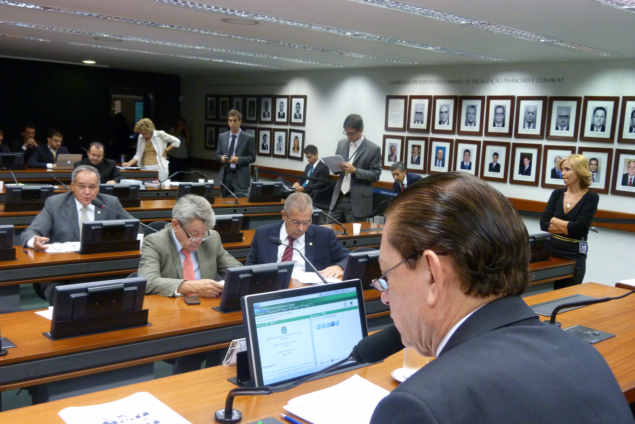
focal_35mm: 38
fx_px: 670
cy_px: 239
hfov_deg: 50.7
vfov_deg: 35.0
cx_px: 318
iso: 400
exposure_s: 1/60
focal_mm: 6.5
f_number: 3.1
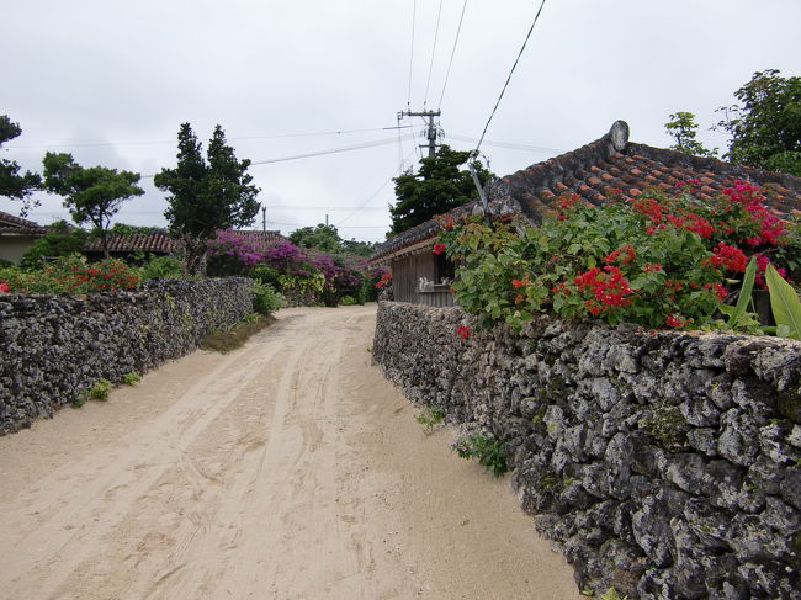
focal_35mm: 28
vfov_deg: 49.7
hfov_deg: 63.5
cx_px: 400
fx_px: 648
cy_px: 300
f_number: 2.6
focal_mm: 4.9
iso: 64
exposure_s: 1/250
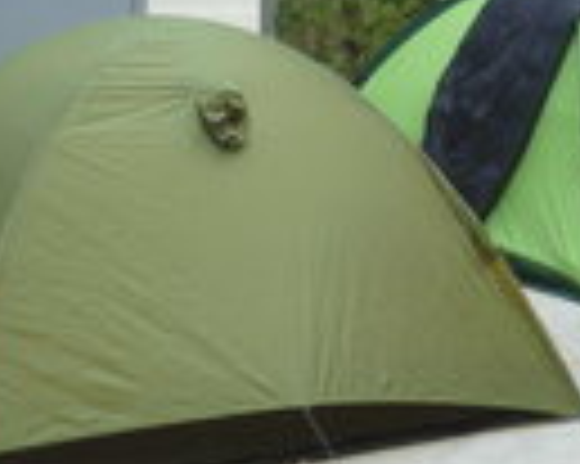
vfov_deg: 10.2
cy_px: 72
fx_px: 2590
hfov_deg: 12.7
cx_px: 423
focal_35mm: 151
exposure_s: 1/125
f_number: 4.3
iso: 100
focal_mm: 8.8
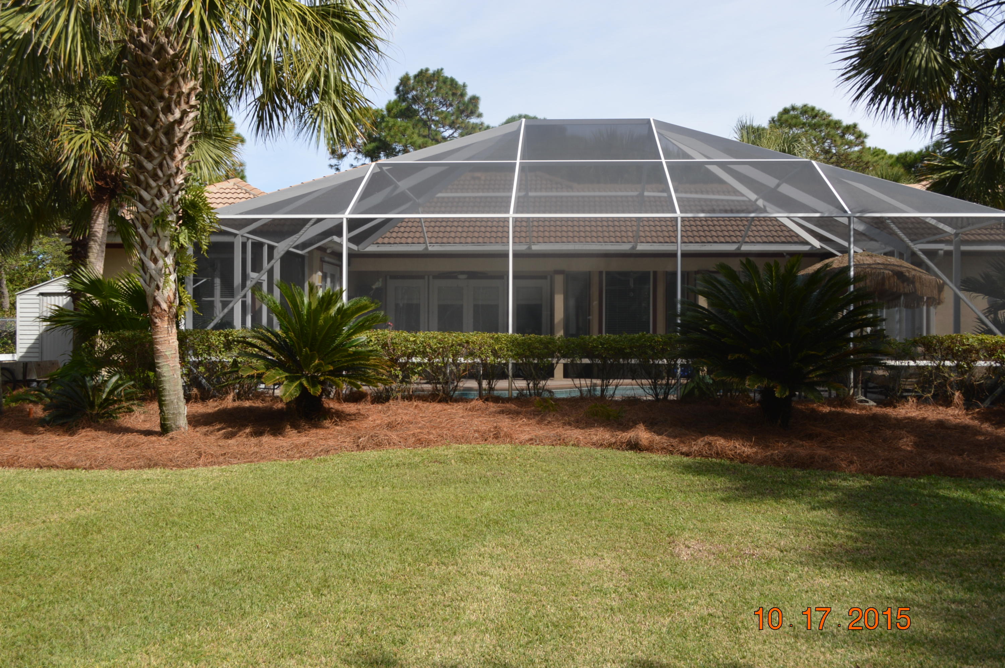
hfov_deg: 53.2
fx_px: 1004
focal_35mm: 36
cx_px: 502
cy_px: 334
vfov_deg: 36.8
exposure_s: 1/200
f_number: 7.1
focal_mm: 24
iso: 100
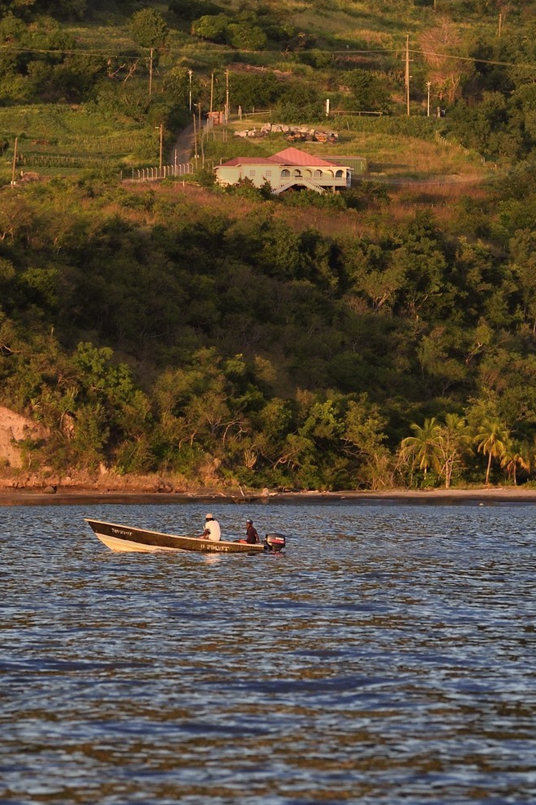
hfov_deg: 3.3
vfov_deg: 5.0
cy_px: -153
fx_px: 9277
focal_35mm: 415
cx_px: 417
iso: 800
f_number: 5.6
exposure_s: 1/800
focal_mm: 170
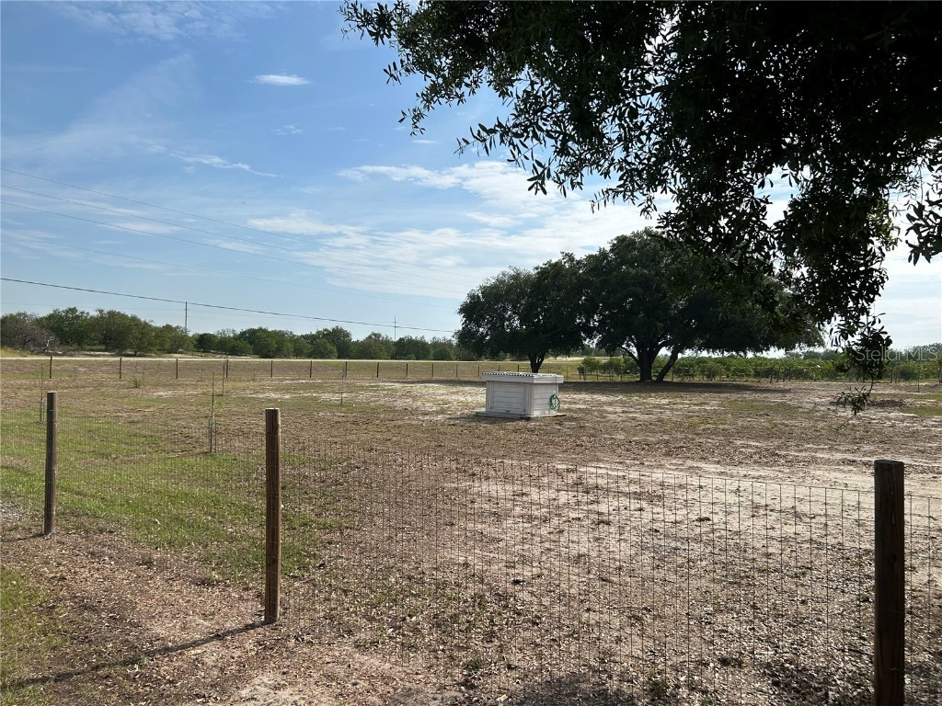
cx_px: 471
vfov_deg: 53.1
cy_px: 353
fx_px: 708
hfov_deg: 67.3
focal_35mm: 26
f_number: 1.5
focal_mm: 5.7
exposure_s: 1/6579
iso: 50
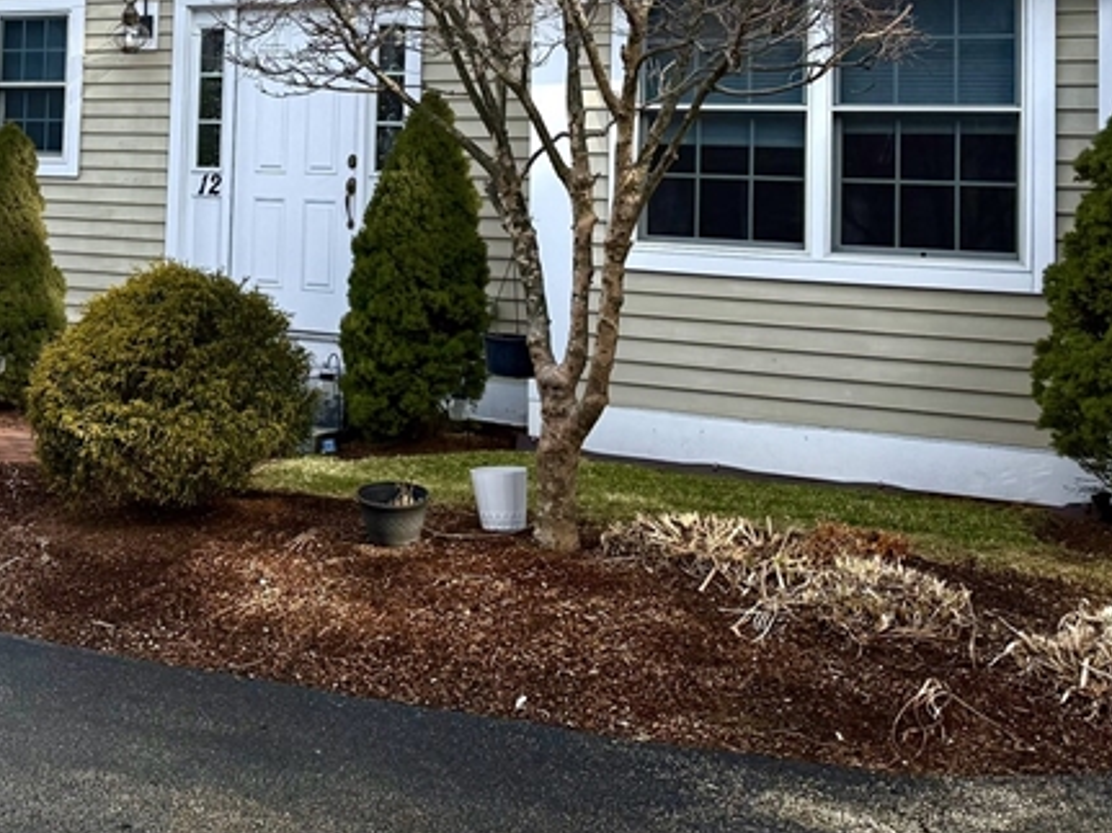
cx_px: 139
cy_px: 67
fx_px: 1831
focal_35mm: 57
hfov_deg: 32.3
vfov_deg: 24.8
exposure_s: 1/3425
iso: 100
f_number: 1.78
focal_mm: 6.76
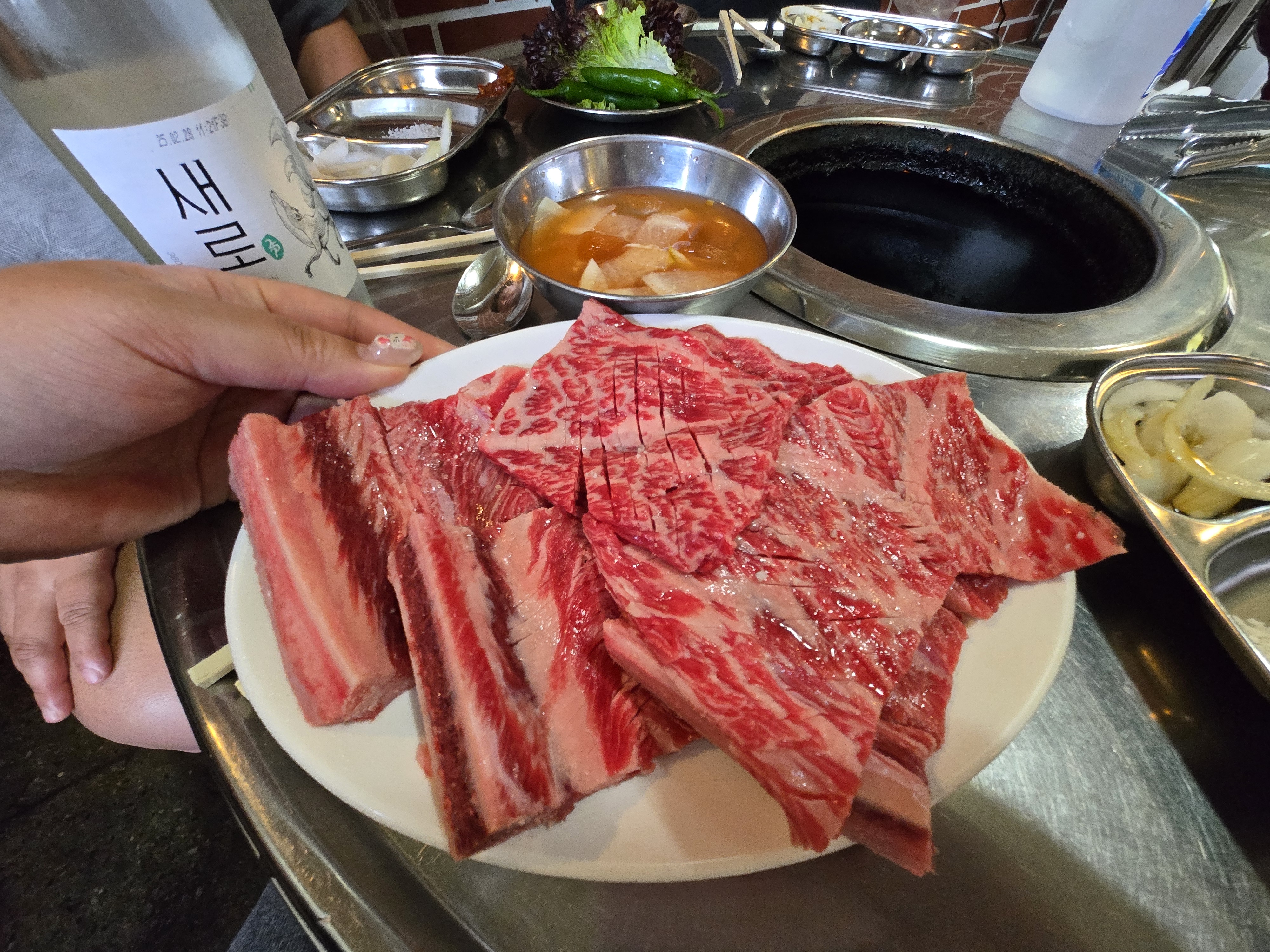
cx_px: 635
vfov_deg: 89.9
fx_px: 477
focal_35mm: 13
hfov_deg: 106.2
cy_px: 476
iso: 500
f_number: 2.2
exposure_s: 1/60
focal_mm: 1.7
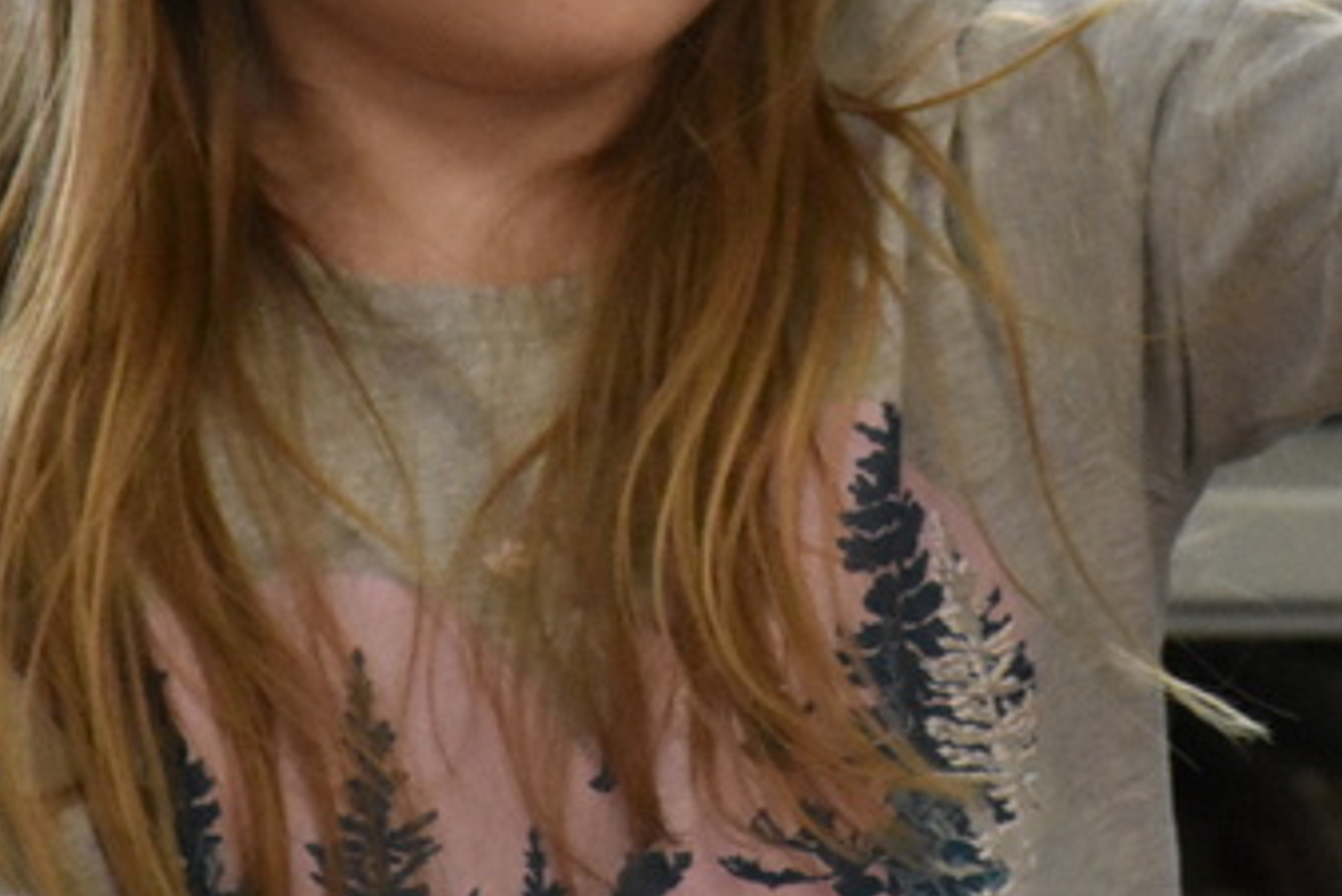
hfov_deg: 3.2
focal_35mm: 638
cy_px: -121
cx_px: 832
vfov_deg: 2.2
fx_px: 23792
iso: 5000
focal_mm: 140
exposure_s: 1/400
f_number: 5.6
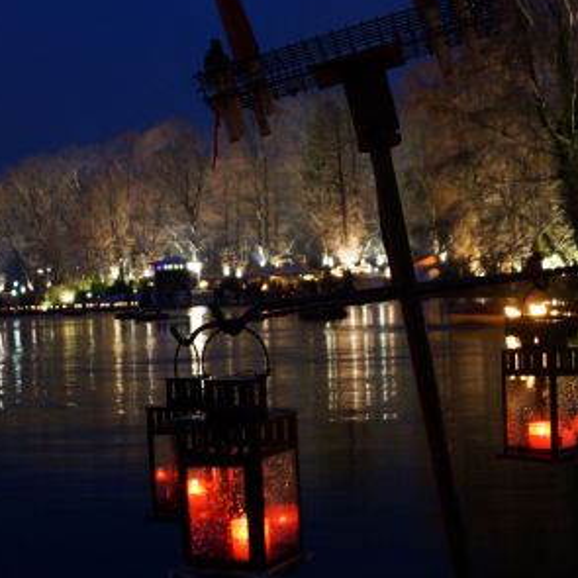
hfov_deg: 30.0
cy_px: 361
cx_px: 323
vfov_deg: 29.9
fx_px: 1077
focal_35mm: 57
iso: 400
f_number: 4
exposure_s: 1/2
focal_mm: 22
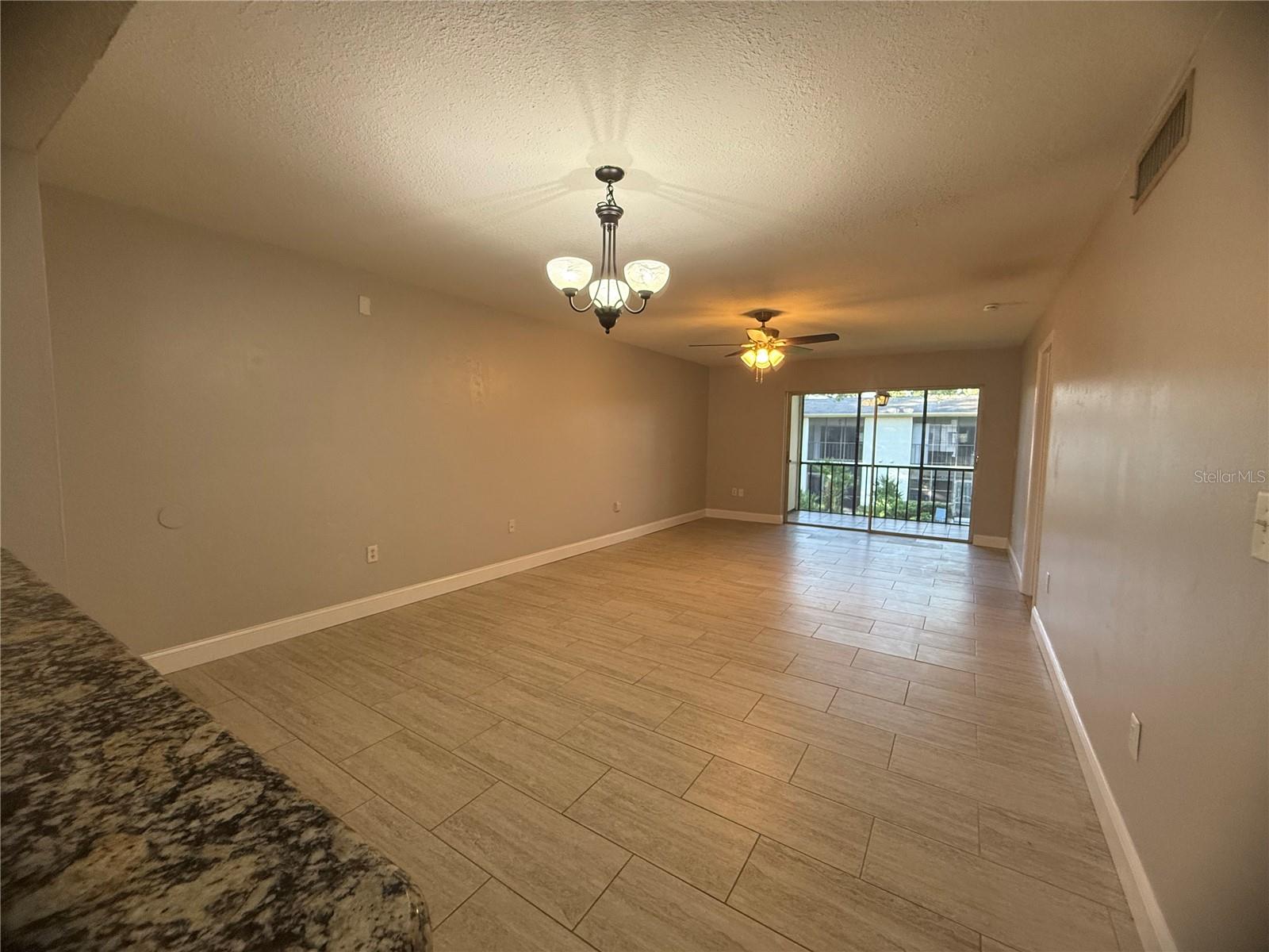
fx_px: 513
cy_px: 476
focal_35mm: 14
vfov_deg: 85.7
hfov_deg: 102.1
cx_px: 634
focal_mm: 2.22
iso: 320
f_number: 2.2
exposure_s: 1/120
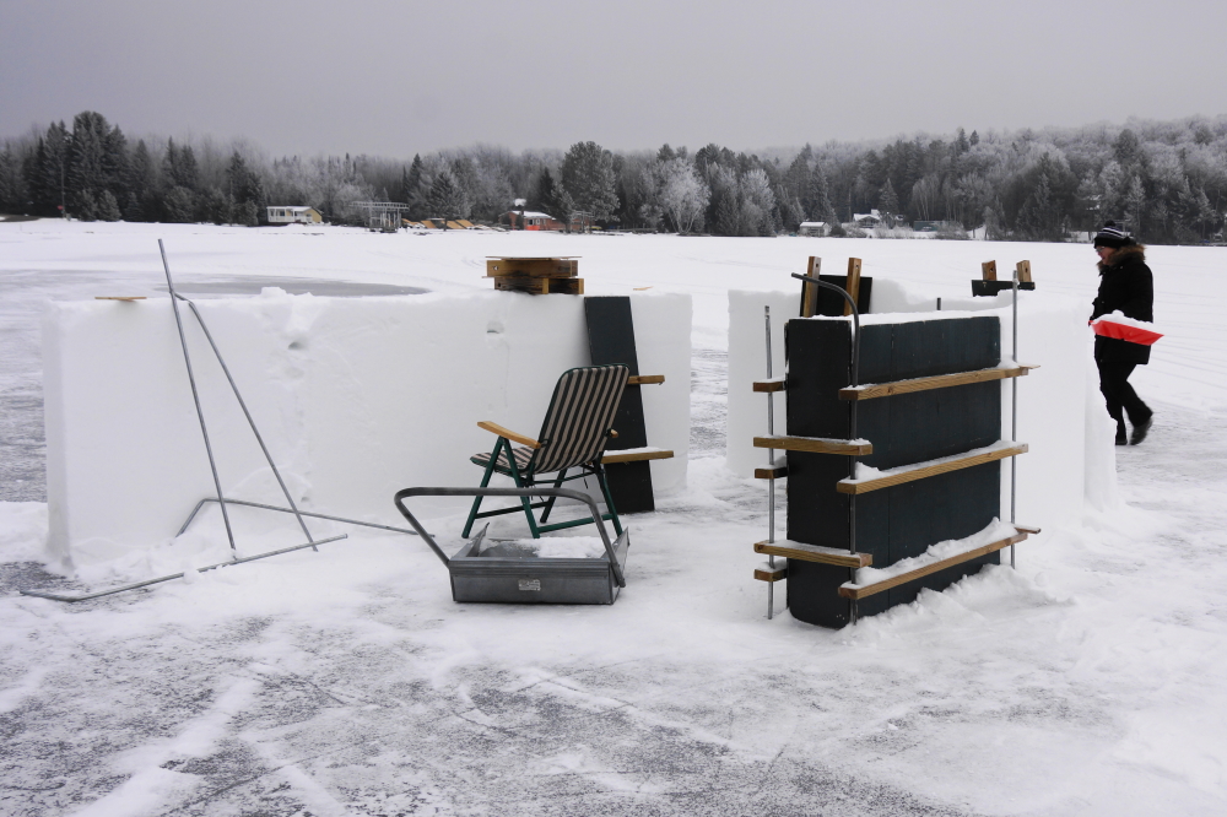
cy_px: 408
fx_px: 1124
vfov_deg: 39.9
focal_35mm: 33
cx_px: 614
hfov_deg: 57.2
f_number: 8
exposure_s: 1/80
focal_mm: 22
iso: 100
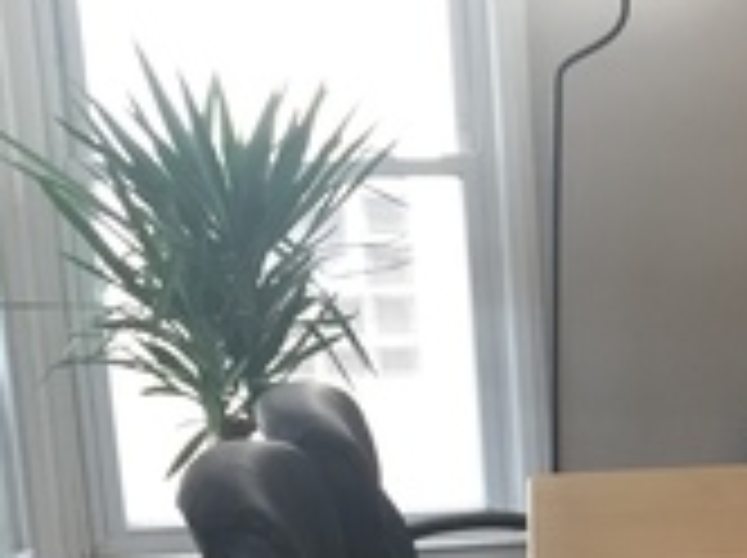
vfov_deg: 13.0
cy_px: 580
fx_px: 2413
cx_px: 1134
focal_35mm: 112
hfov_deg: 16.1
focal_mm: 4.15
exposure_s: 1/30
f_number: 2.2
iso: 40
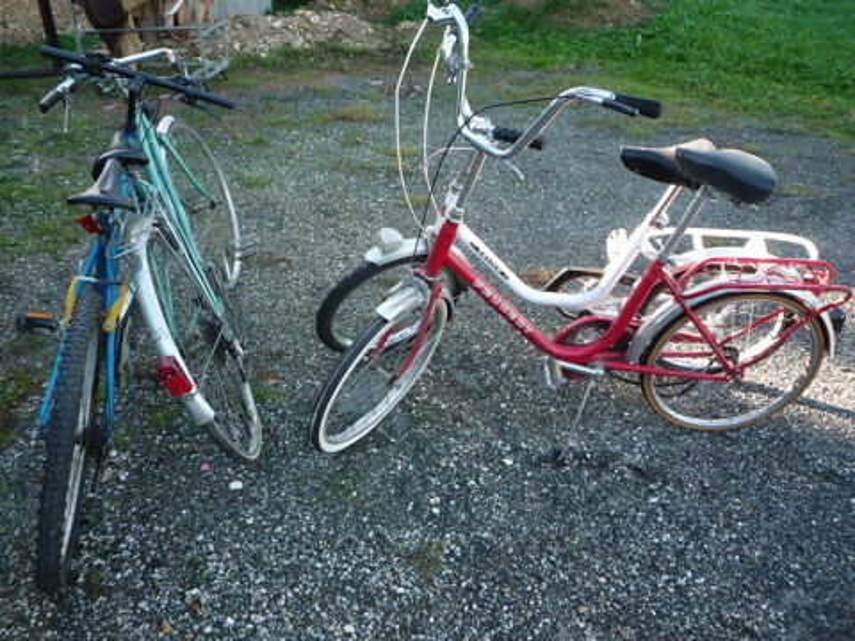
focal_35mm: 30
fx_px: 741
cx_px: 428
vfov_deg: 46.8
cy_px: 320
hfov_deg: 60.0
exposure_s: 1/60
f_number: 3.3
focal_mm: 5.2
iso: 100
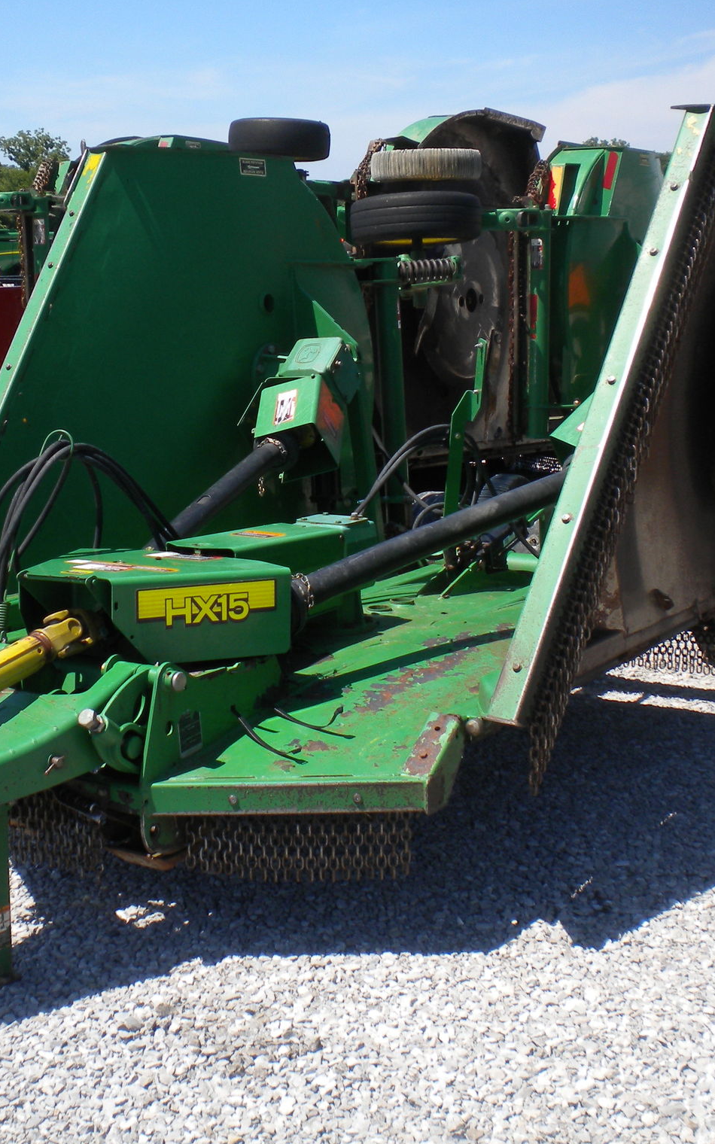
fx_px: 1559
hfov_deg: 25.8
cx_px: 310
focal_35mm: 50
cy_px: 570
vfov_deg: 40.3
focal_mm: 6.3
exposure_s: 1/579
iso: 80
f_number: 4.6
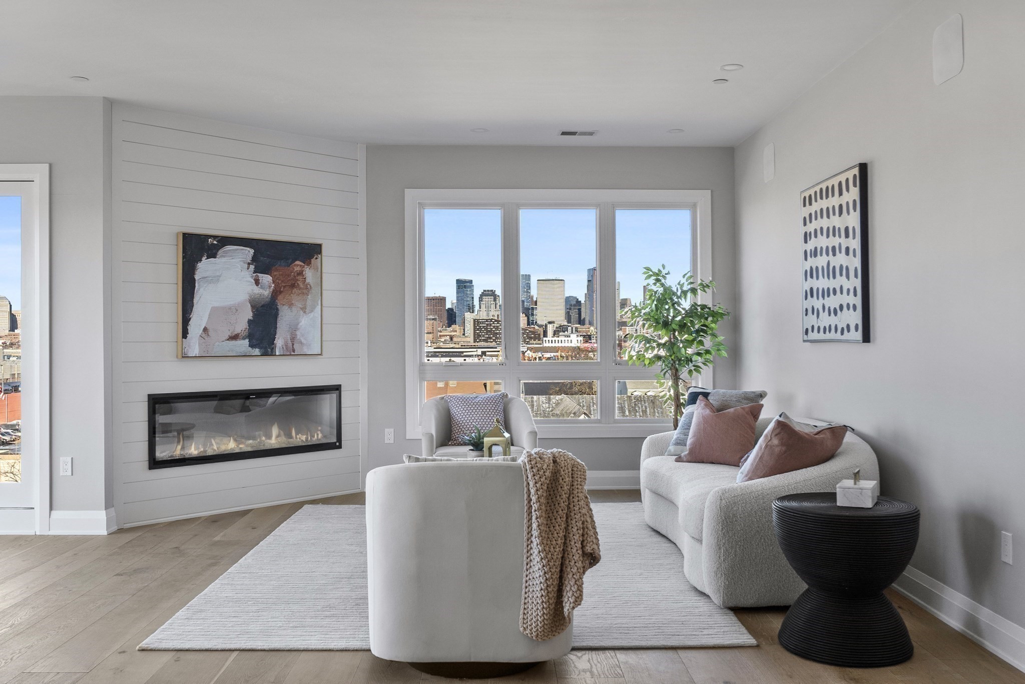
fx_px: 883
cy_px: 342
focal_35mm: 31
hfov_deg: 60.3
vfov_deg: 42.3
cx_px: 512
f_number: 7.1
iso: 320
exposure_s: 1/30
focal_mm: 21.1
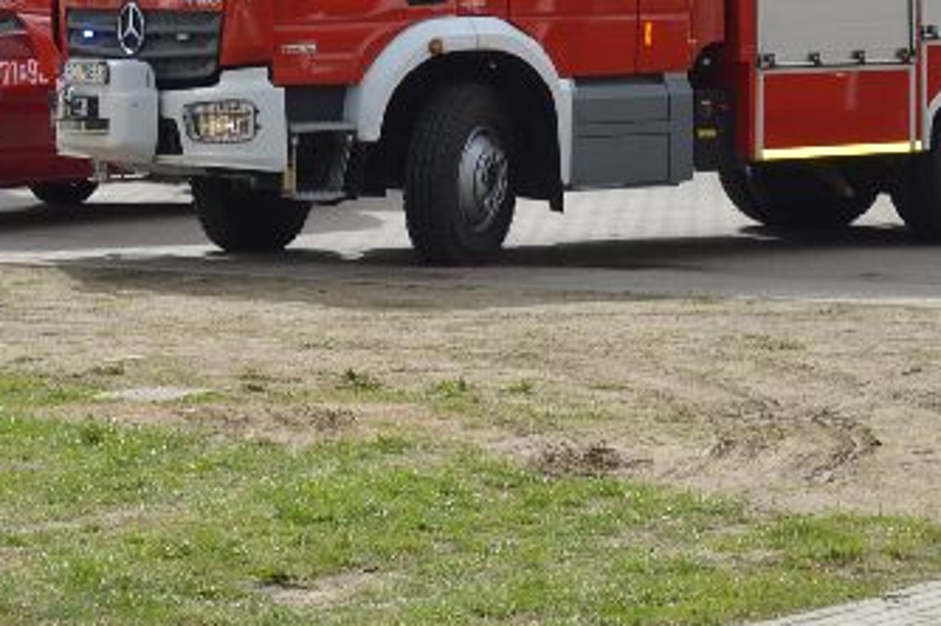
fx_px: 4570
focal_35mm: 175
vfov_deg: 7.7
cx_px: 1040
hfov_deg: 11.6
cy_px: -238
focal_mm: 38
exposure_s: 1/200
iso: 100
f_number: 9
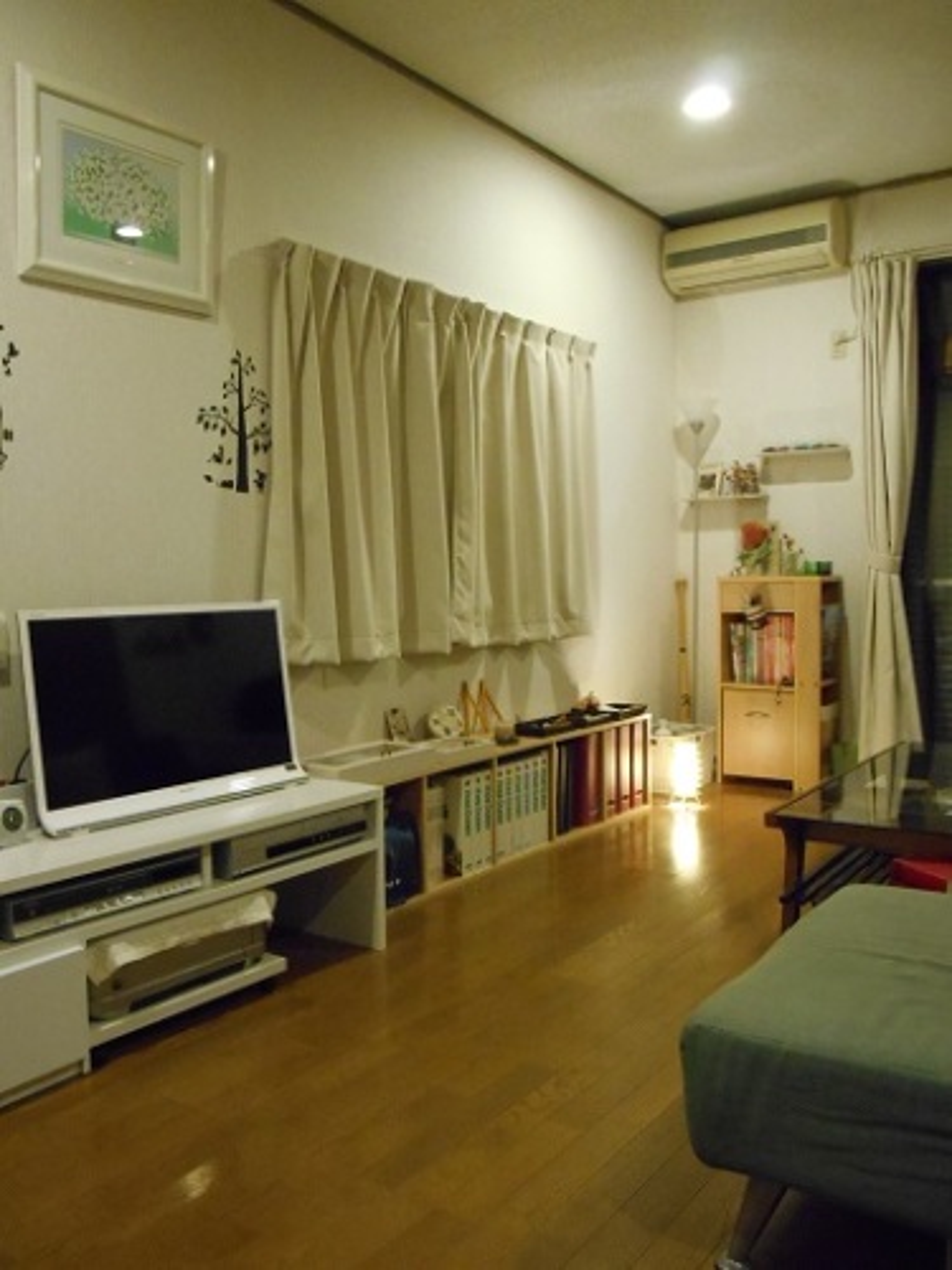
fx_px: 1137
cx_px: 476
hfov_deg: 45.4
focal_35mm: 31
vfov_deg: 58.4
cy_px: 635
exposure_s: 1/10
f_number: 3.6
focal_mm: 5.5
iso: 800
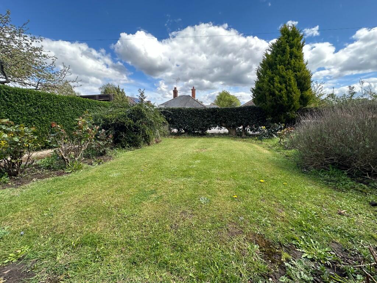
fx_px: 152
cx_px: 188
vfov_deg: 85.7
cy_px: 142
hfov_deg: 102.1
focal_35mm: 14
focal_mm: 2.22
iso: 40
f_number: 2.2
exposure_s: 1/430
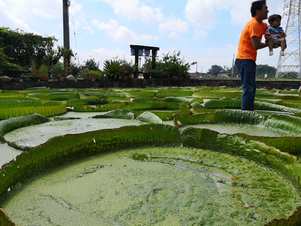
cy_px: 113
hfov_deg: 65.3
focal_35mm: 27
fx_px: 235
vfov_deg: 51.4
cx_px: 150
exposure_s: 1/2494
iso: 50
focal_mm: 3.95
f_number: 1.8
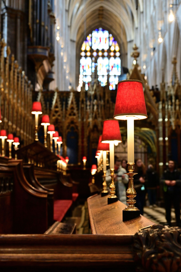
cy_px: 136
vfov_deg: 38.2
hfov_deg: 26.0
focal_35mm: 52
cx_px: 90
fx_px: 393
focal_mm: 52
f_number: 5.6
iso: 2800
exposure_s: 1/50
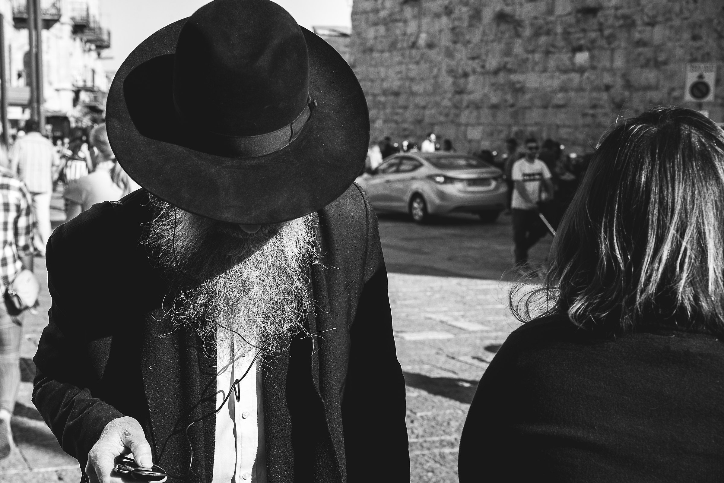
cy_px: 242
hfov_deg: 34.5
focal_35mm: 58
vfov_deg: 23.4
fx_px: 1167
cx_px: 362
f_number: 7.1
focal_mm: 58
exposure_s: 1/1000
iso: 640
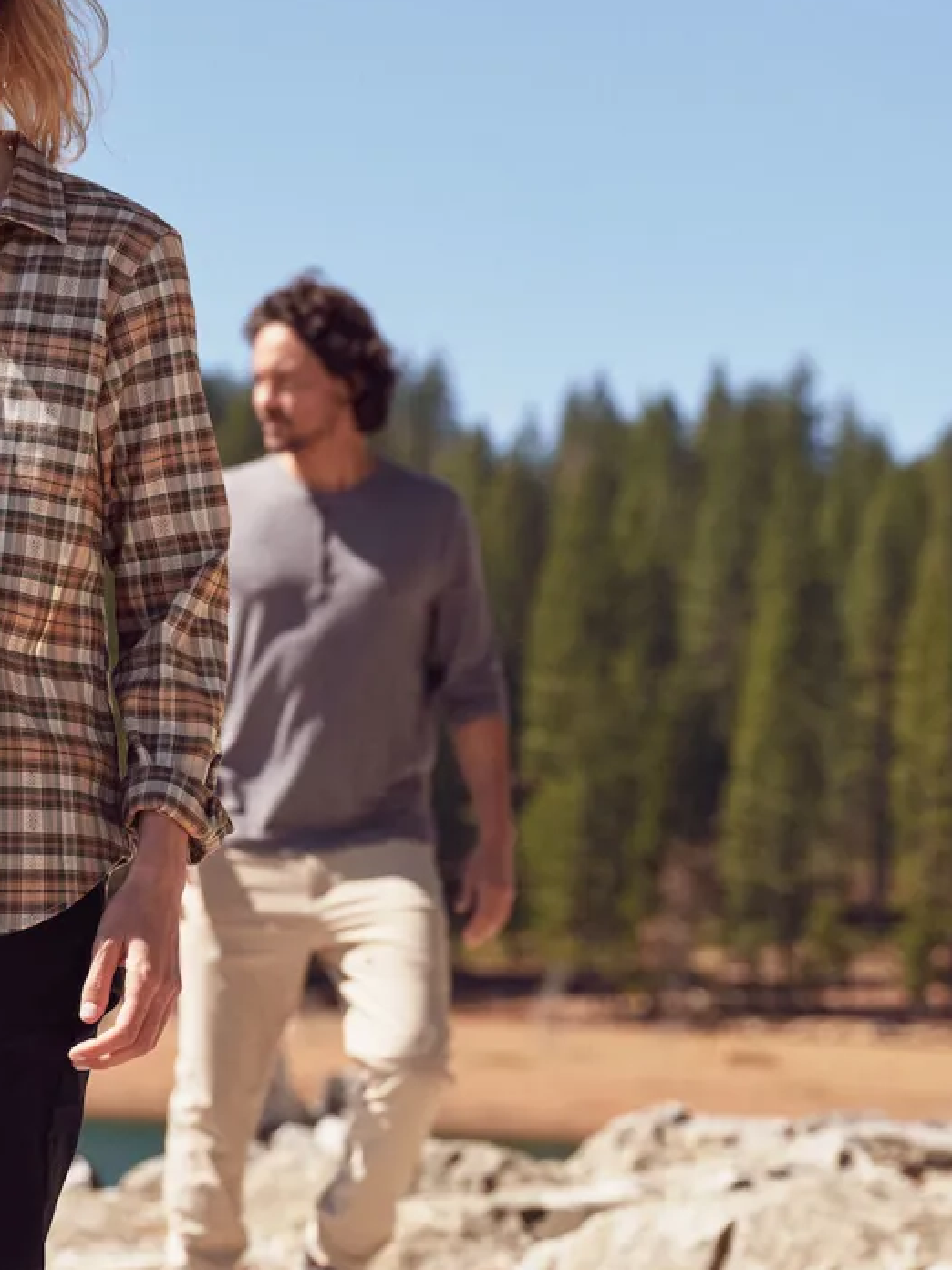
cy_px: 609
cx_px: 239
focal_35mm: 121
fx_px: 4437
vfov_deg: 16.3
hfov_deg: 12.2
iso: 400
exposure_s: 1/1600
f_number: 5.6
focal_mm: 100
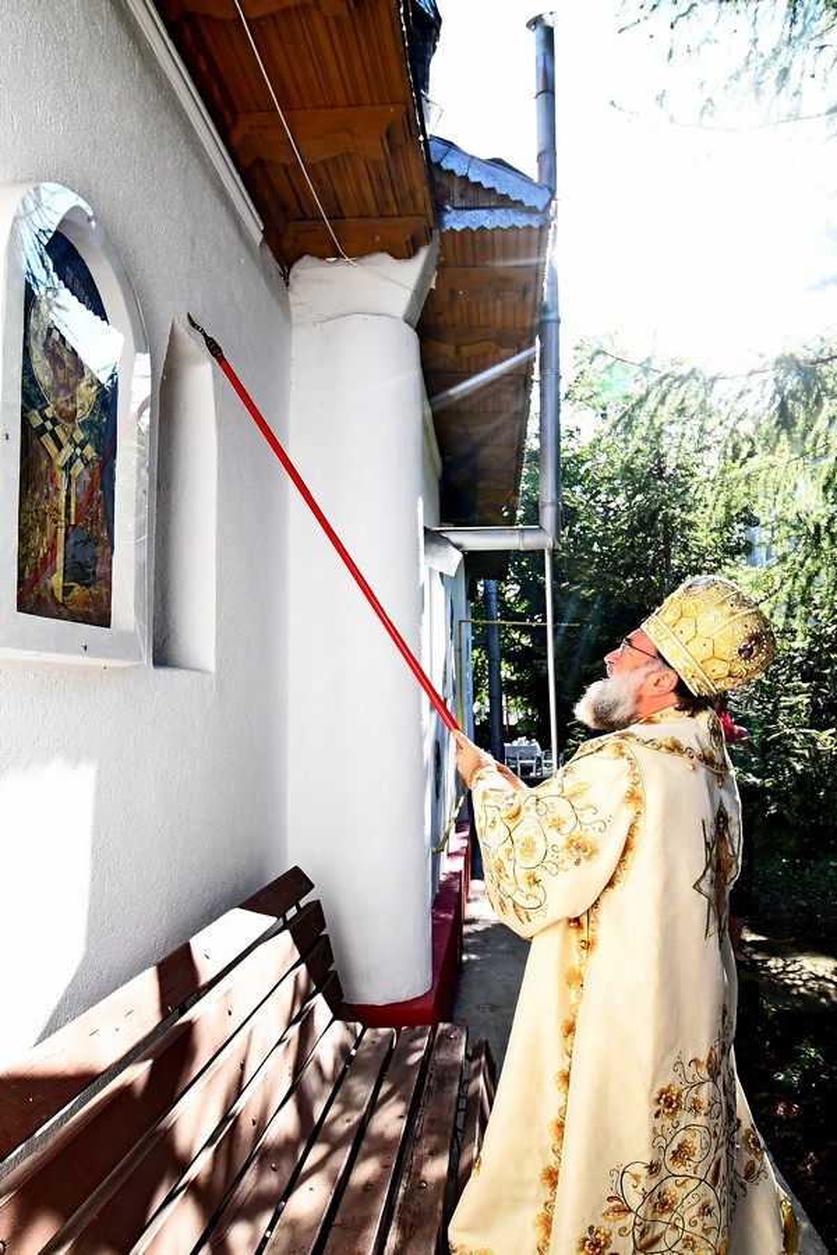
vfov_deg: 100.4
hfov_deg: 77.3
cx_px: 418
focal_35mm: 15
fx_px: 523
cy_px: 628
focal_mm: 10
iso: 1000
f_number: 4.5
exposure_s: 1/800
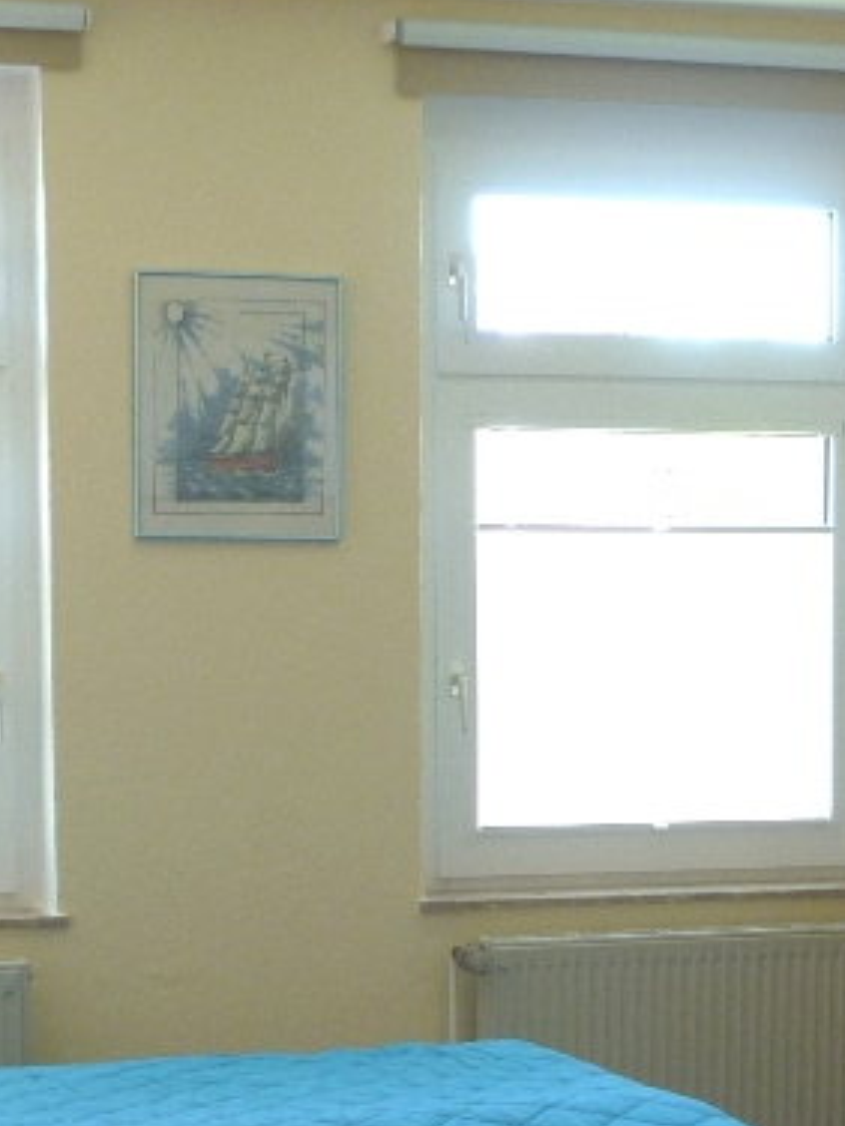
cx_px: 418
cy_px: 963
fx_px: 2669
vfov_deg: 23.3
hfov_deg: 18.0
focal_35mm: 82
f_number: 2.8
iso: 100
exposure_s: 1/30
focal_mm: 5.5
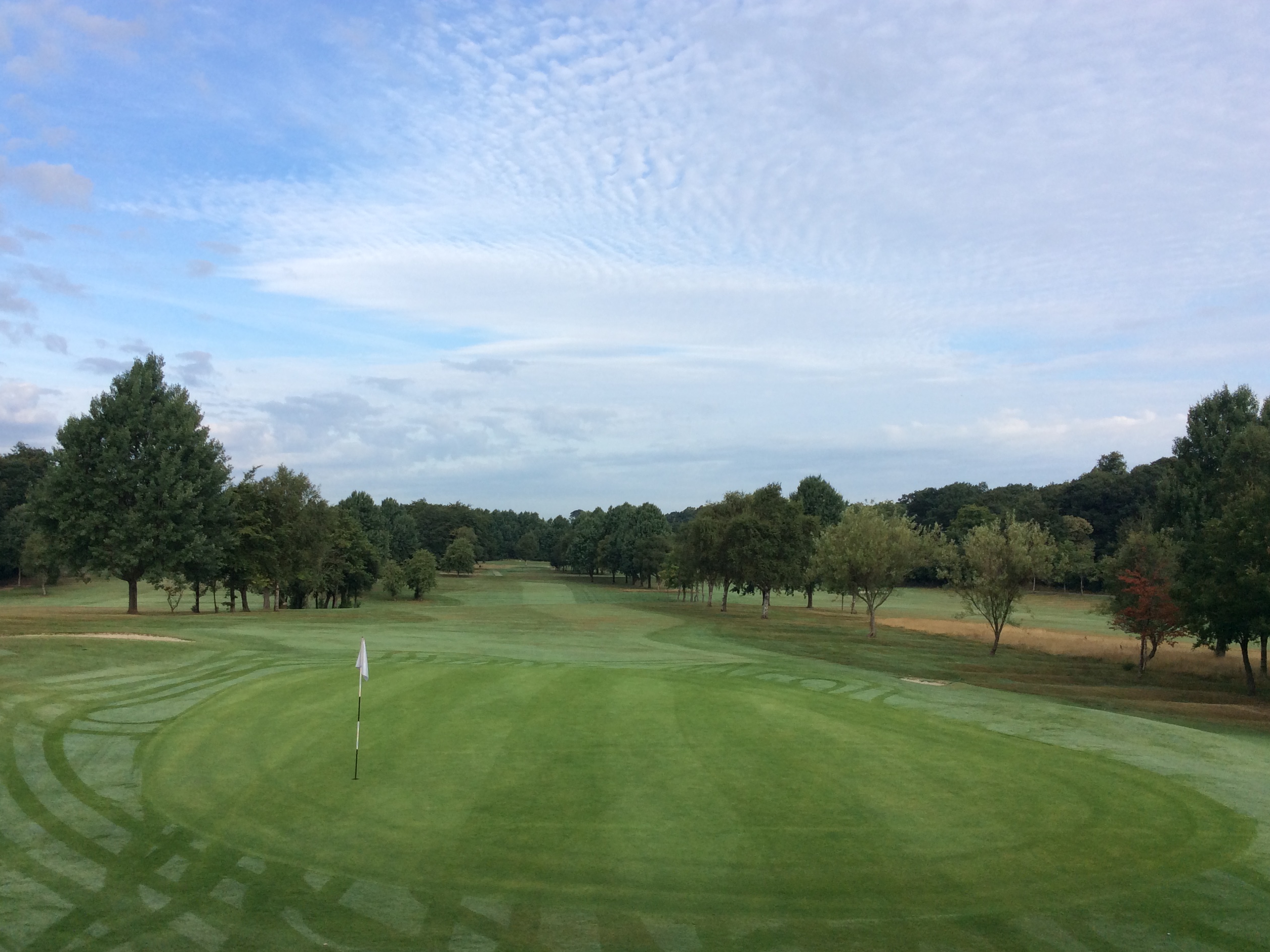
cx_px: 622
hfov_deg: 55.4
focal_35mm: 33
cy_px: 488
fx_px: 1211
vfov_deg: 42.9
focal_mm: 3.3
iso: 32
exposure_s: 1/733
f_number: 2.4
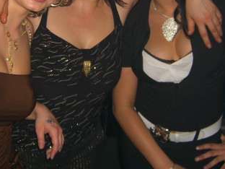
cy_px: 20
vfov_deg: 19.8
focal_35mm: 73
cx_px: 87
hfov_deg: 26.6
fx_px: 474
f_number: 2.8
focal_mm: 7.9
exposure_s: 1/60
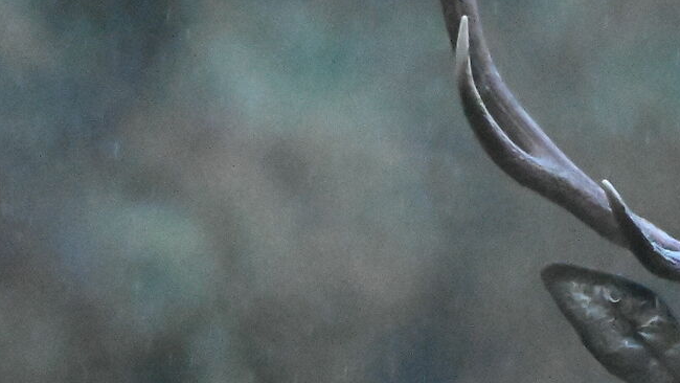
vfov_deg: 0.6
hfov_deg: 1.0
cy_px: 390
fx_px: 39028
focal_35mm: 2164
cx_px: 884
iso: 51200
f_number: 8
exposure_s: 1/400
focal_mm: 560
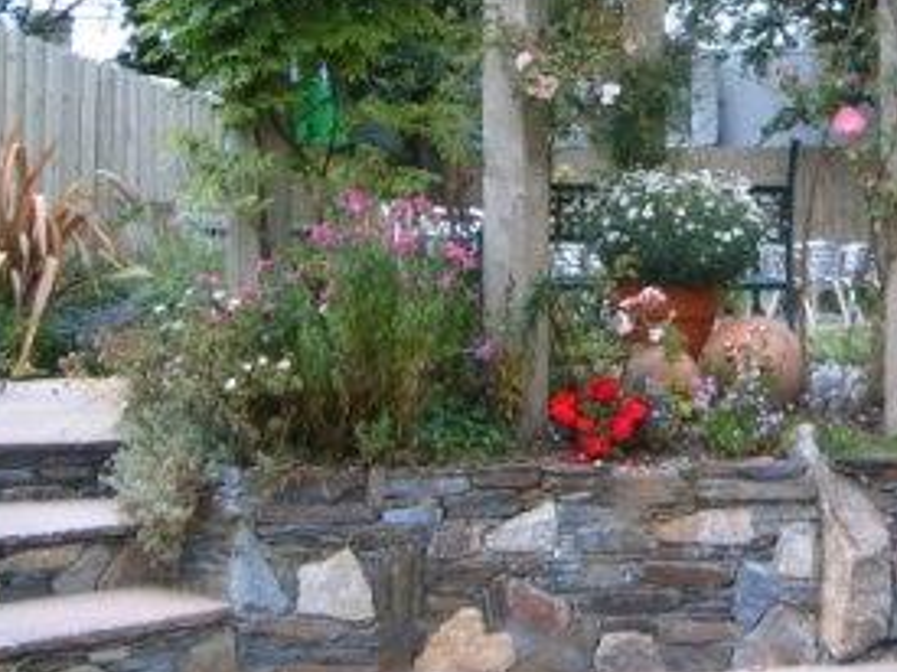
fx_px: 1606
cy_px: 192
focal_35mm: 62
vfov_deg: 23.5
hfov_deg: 30.6
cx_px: 692
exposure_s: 1/45
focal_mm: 5.8
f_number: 5.8
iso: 63
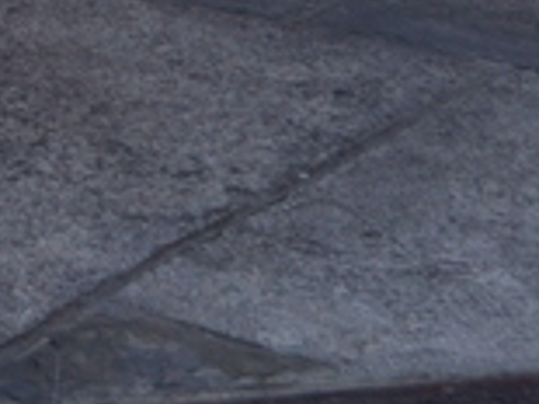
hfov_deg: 9.8
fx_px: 3018
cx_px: -386
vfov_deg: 6.7
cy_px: -919
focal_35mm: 194
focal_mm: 26
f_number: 9
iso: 400
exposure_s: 1/100
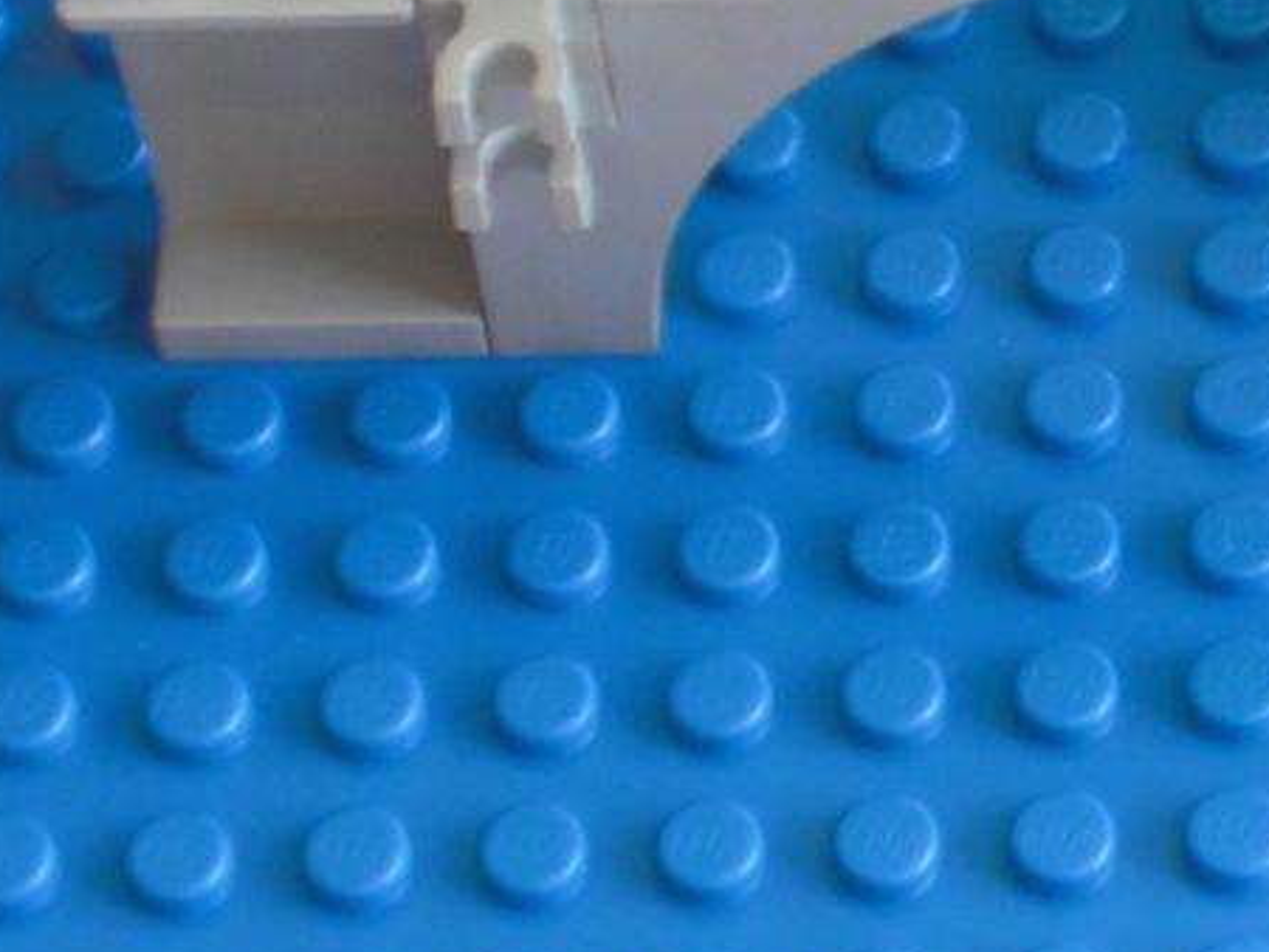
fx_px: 5942
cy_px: -135
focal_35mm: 162
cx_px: 1966
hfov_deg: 11.6
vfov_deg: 9.1
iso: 100
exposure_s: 1/30
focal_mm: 6.3
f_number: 3.1
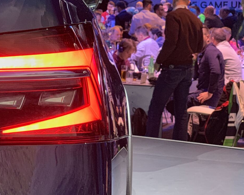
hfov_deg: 17.8
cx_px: -2
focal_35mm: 105
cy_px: 105
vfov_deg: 14.7
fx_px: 758
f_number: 2.4
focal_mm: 6
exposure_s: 1/40
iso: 200
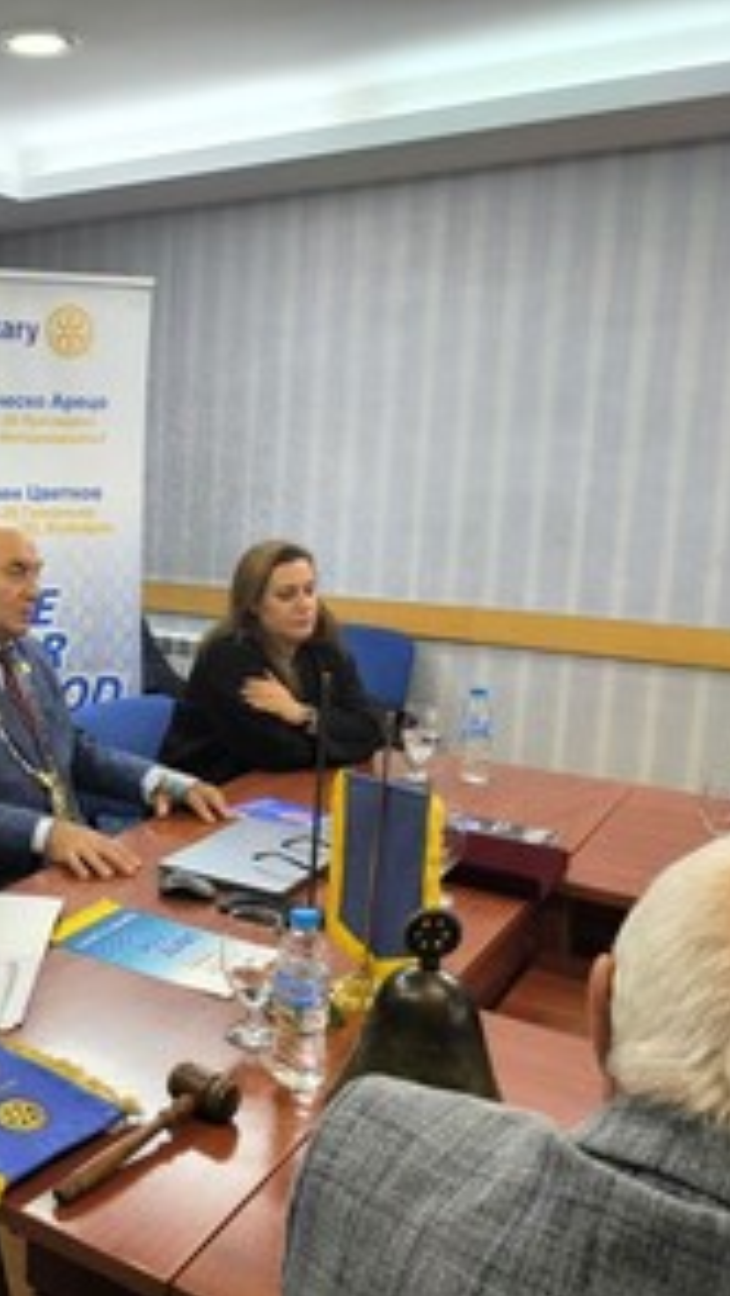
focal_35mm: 34
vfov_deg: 58.0
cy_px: 646
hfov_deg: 31.2
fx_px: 1170
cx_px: -53
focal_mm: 6.14
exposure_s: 1/50
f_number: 1.65
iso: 500
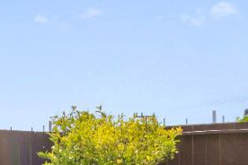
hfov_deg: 20.5
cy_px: 161
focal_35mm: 98
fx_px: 675
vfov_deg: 13.8
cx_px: 37
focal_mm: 18
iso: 320
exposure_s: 1/125
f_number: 16
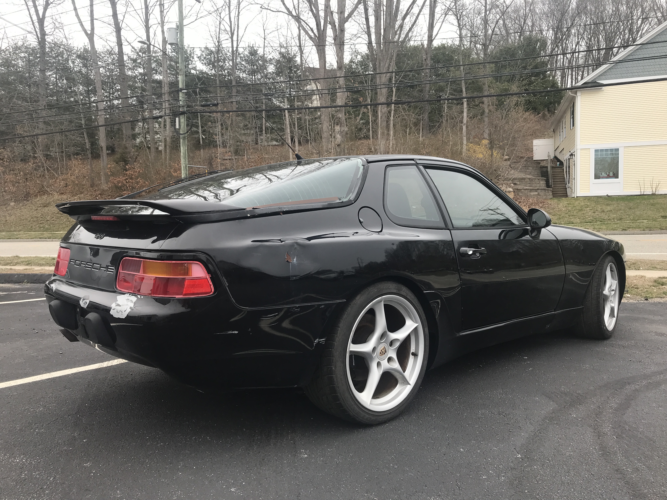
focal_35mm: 28
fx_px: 540
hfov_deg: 63.4
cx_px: 334
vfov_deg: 49.7
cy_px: 250
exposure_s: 1/425
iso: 20
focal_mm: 3.99
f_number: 1.8
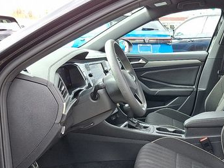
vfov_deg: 31.3
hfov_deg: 40.4
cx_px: 161
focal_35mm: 46
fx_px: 298
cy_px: 113
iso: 57
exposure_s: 1/120
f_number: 1.8
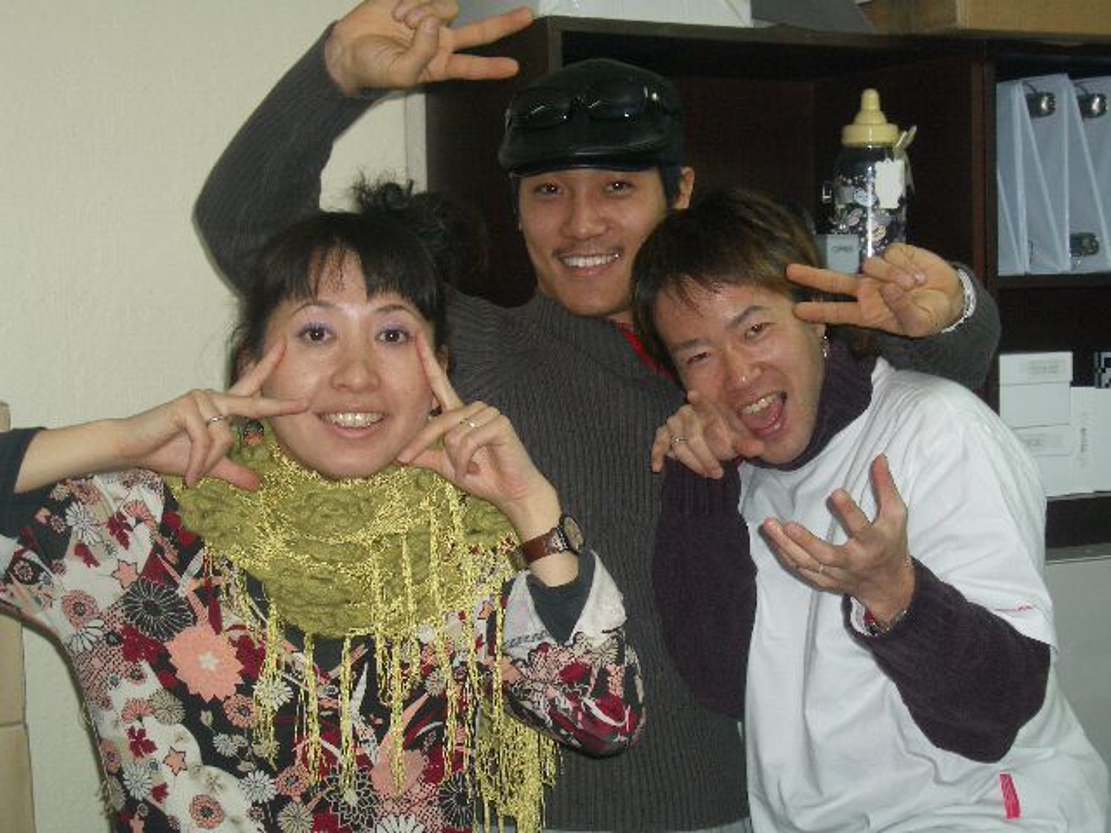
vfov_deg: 23.7
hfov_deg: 31.2
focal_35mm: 62
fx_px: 1990
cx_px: 556
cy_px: 416
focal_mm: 10.2
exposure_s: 1/60
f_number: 3.5
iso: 100
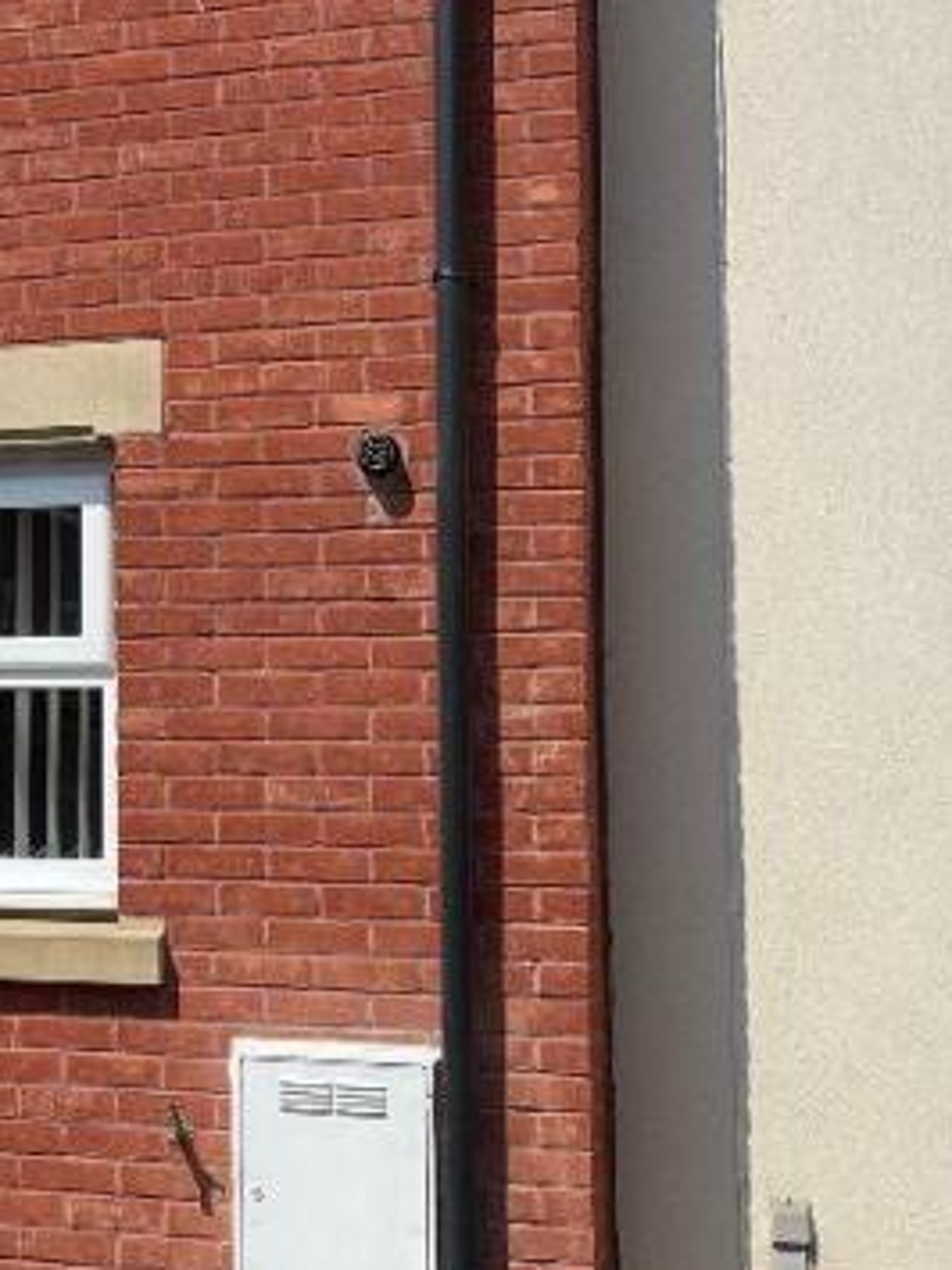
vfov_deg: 26.0
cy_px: 572
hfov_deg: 18.4
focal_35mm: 75
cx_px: -236
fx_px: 2752
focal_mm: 4.2
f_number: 1.6
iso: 32
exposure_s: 1/4132
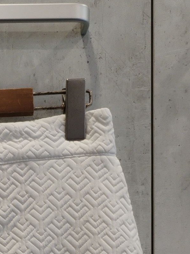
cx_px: -61
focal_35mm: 87
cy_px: 327
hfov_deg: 16.0
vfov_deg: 20.6
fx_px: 637
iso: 386
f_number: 1.8
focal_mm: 4.75
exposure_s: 1/40
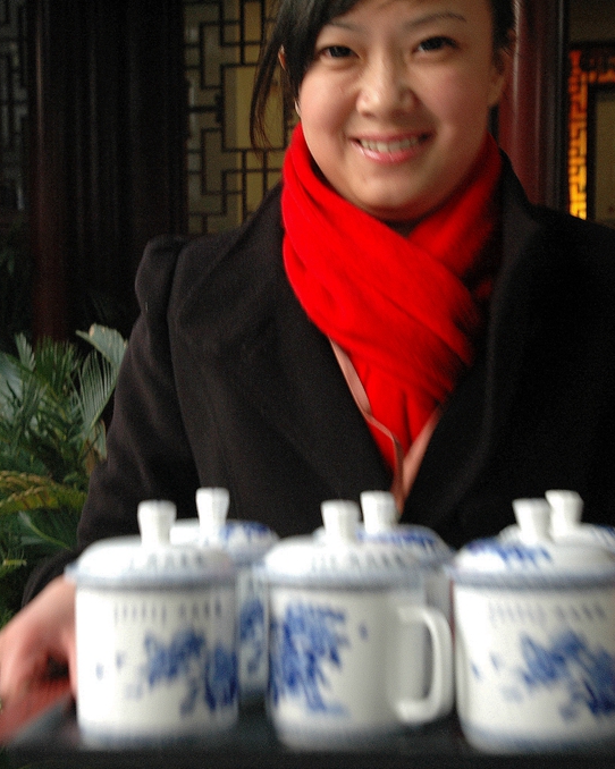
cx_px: 251
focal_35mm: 68
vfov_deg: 27.9
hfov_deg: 22.4
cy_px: 384
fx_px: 1548
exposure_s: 1/50
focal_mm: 32
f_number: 5
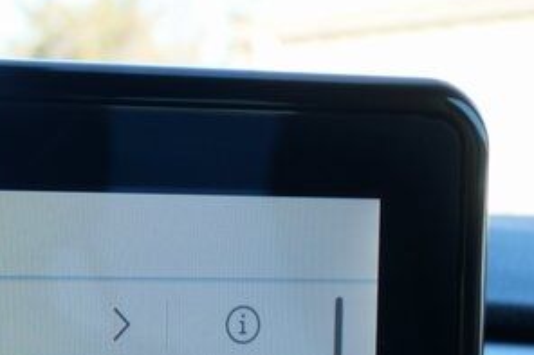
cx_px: -274
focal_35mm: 108
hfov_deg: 17.1
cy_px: 555
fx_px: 1601
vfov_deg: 12.0
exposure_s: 1/125
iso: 200
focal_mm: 15
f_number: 4.5
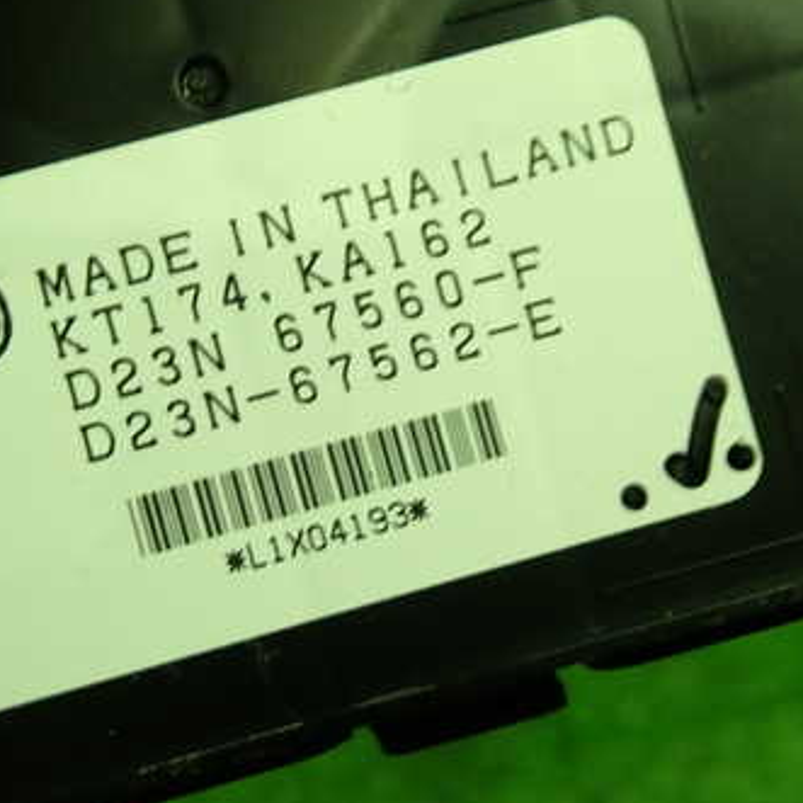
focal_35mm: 48
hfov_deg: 35.3
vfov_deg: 35.4
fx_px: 1260
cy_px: 395
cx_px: 352
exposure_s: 1/40
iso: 200
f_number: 2.3
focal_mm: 5.4
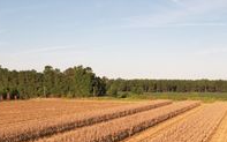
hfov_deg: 41.0
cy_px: 163
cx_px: 120
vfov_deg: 24.3
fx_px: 303
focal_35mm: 49
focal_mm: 8.38
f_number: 2.8
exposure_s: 1/1250
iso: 100
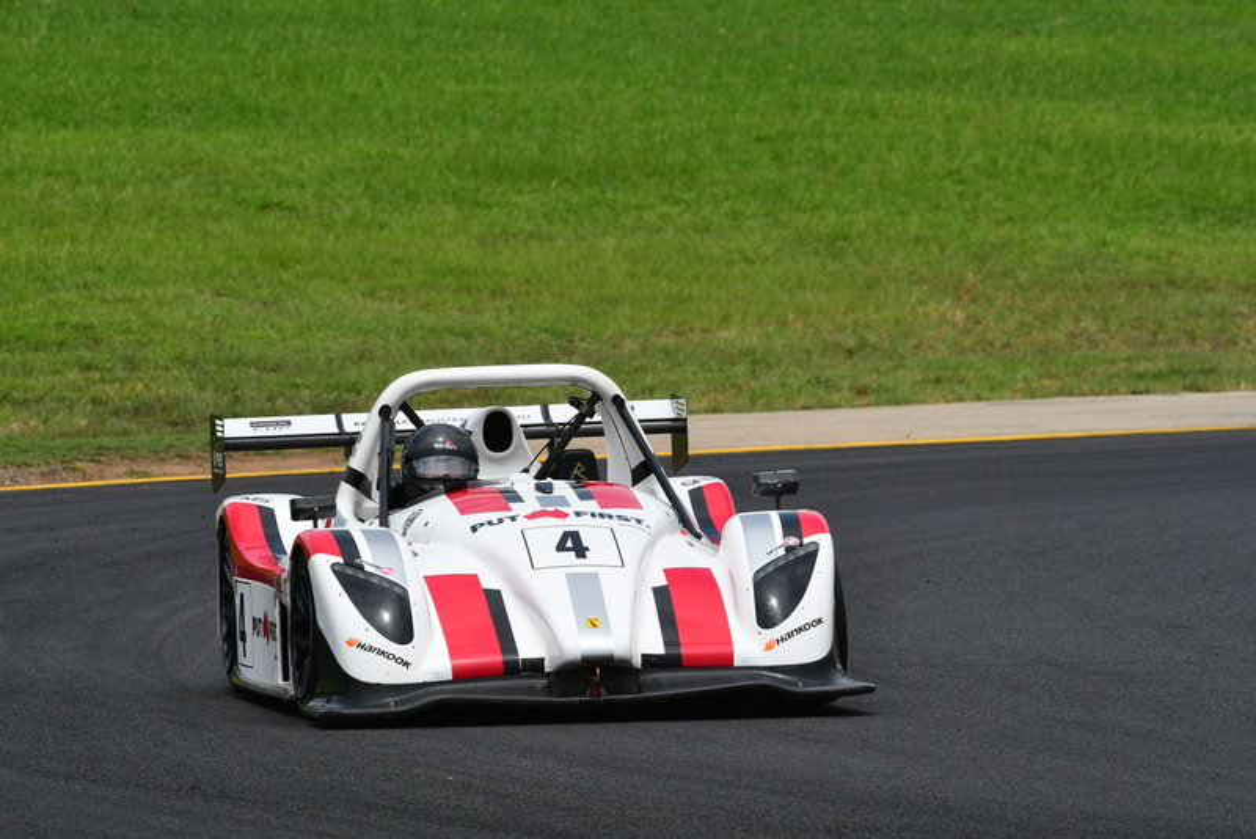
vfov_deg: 3.2
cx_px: 628
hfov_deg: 4.7
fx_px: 15181
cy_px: 420
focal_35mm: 435
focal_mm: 290
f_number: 11
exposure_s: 1/640
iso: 320
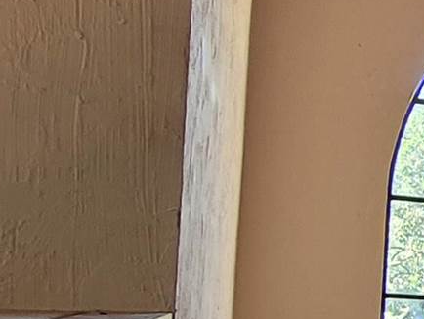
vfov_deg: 15.8
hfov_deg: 13.4
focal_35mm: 92
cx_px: 1094
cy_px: 300
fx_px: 1128
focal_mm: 2.2
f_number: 2.2
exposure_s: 1/120
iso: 100
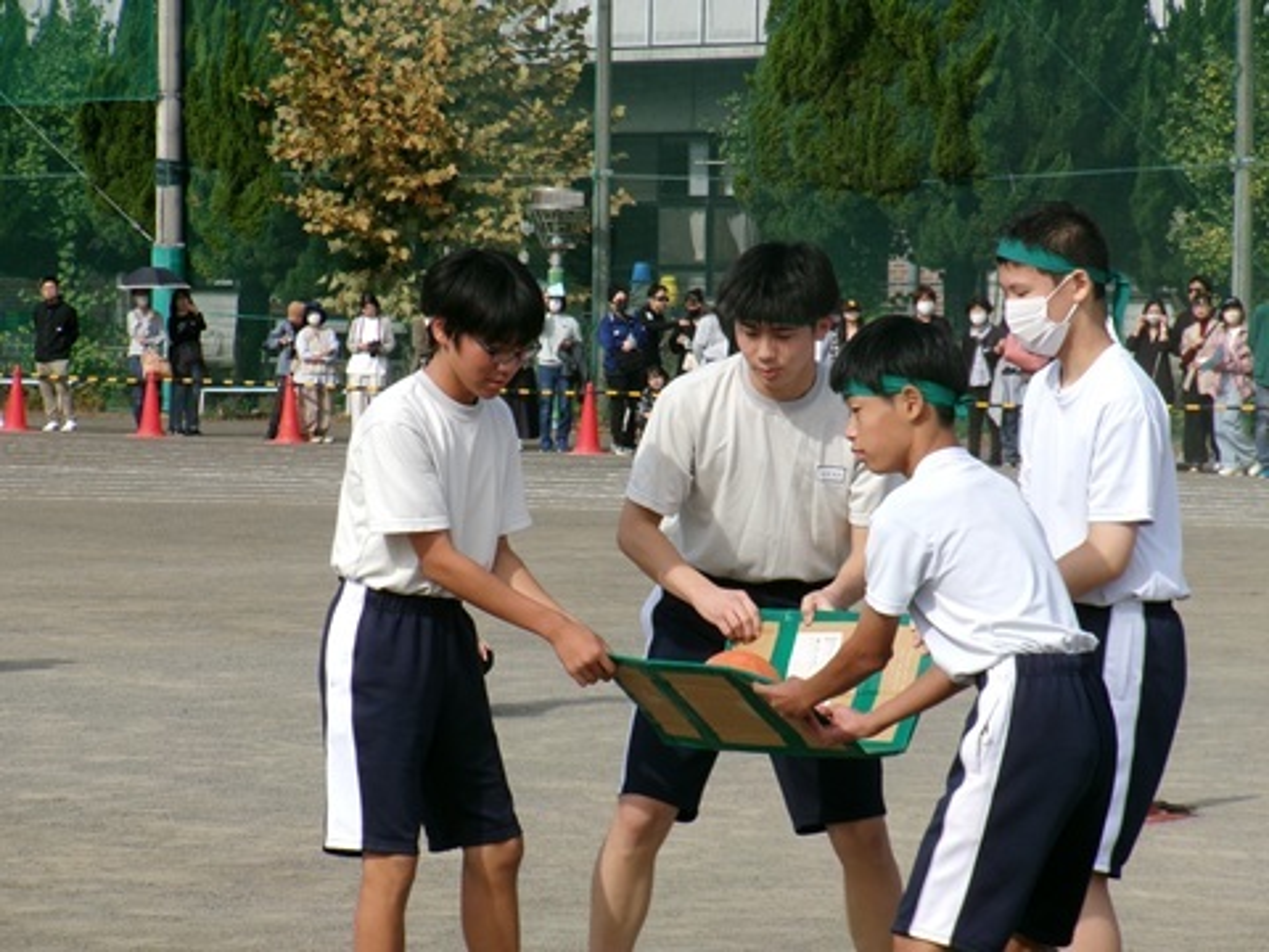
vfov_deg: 10.4
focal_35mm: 142
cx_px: 634
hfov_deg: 13.9
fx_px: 5206
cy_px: 476
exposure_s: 1/340
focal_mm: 25.5
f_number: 6.3
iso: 100
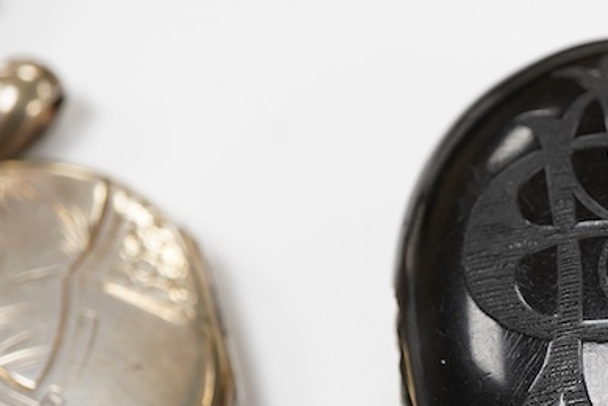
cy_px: 280
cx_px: 625
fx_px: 1758
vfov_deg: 13.2
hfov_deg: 19.0
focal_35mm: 104
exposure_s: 1/125
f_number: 9
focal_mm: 30
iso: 1250
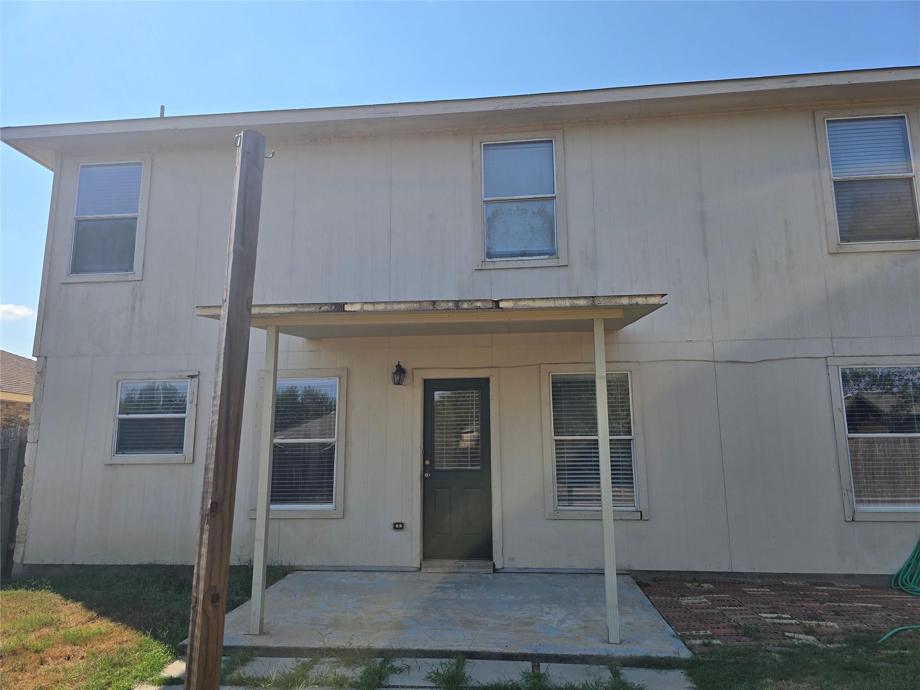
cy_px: 345
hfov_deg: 73.9
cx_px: 460
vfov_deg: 58.9
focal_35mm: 23
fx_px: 611
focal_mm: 6.3
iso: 12
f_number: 1.7
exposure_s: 1/1050
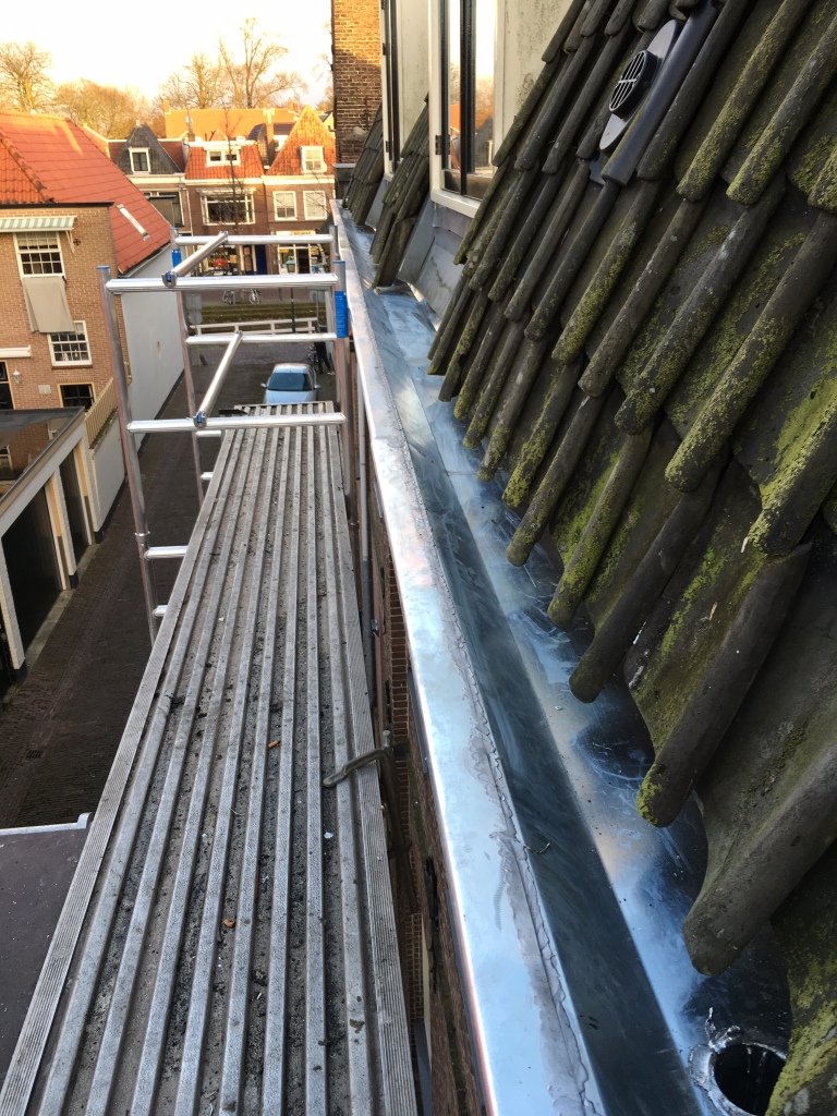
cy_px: 558
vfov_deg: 61.7
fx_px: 935
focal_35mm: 29
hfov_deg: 48.2
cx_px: 418
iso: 32
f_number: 2.2
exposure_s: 1/100
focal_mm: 4.15
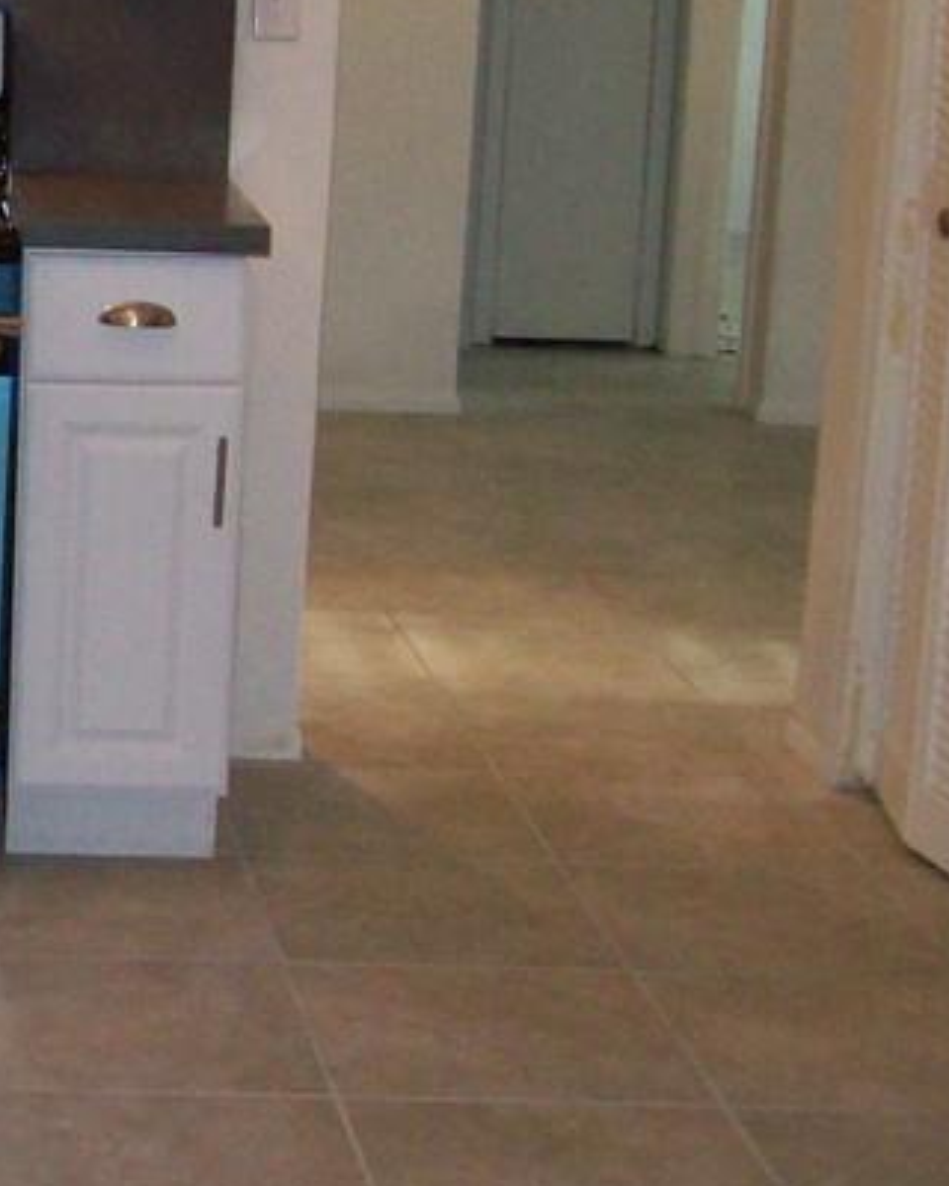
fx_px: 3160
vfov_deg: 21.2
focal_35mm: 90
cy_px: 397
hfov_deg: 15.7
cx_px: -492
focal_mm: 6
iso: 200
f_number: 2.7
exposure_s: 1/64
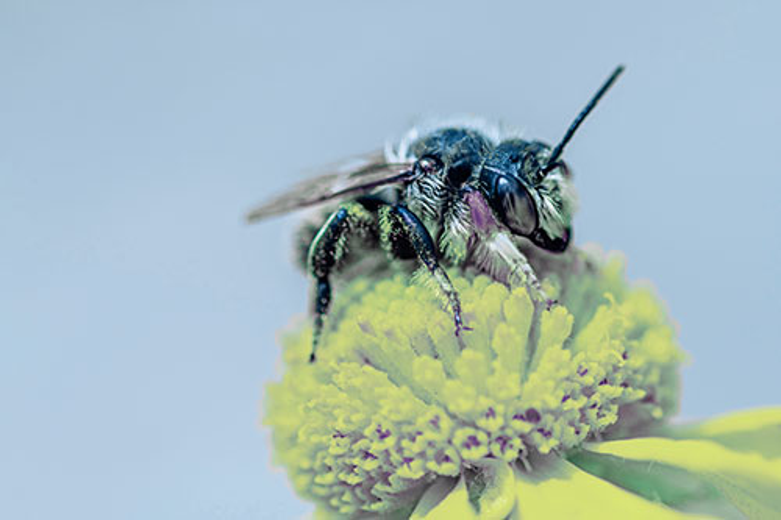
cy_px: 260
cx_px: 390
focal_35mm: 210
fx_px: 4554
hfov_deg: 9.8
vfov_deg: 6.5
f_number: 8.5
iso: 400
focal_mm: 210
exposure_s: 1/500
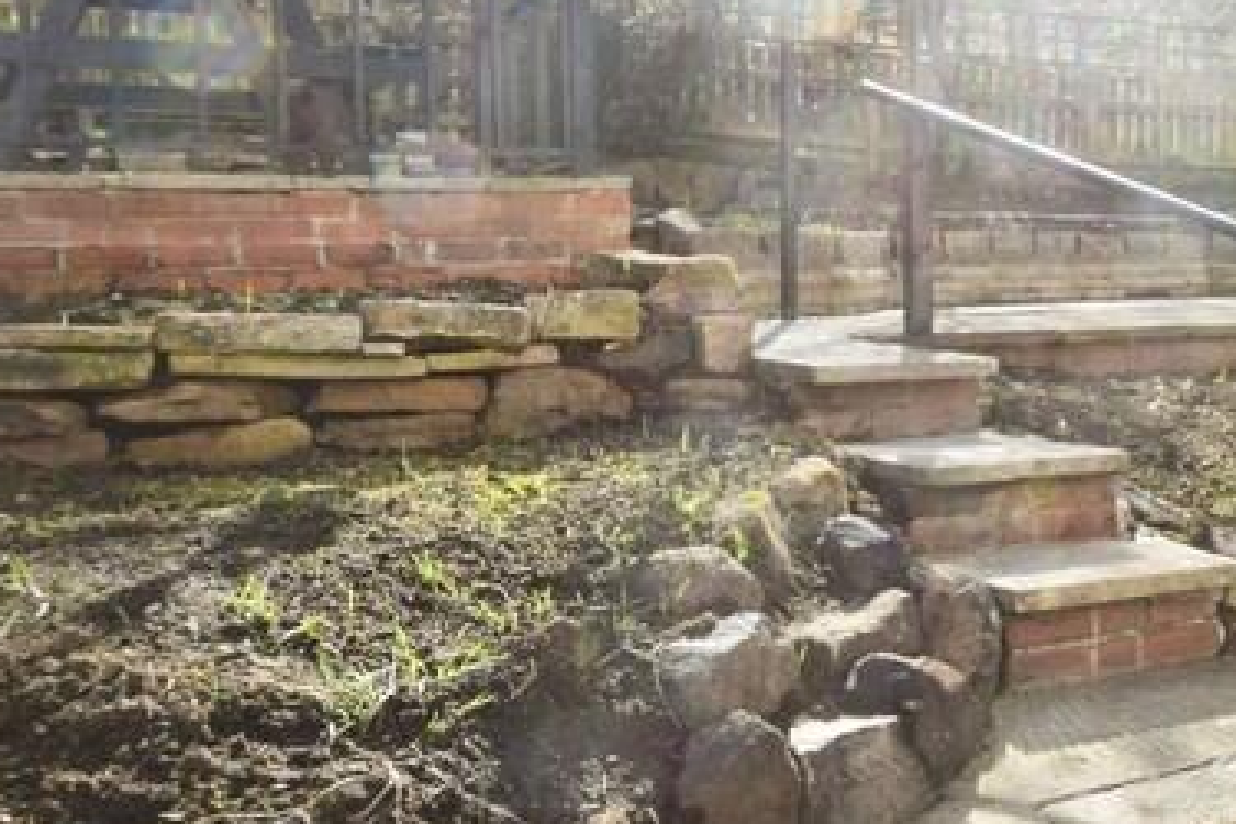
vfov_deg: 32.6
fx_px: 1408
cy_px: 404
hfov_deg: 44.2
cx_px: 1055
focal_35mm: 41
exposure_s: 1/400
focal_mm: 10
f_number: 11
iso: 400
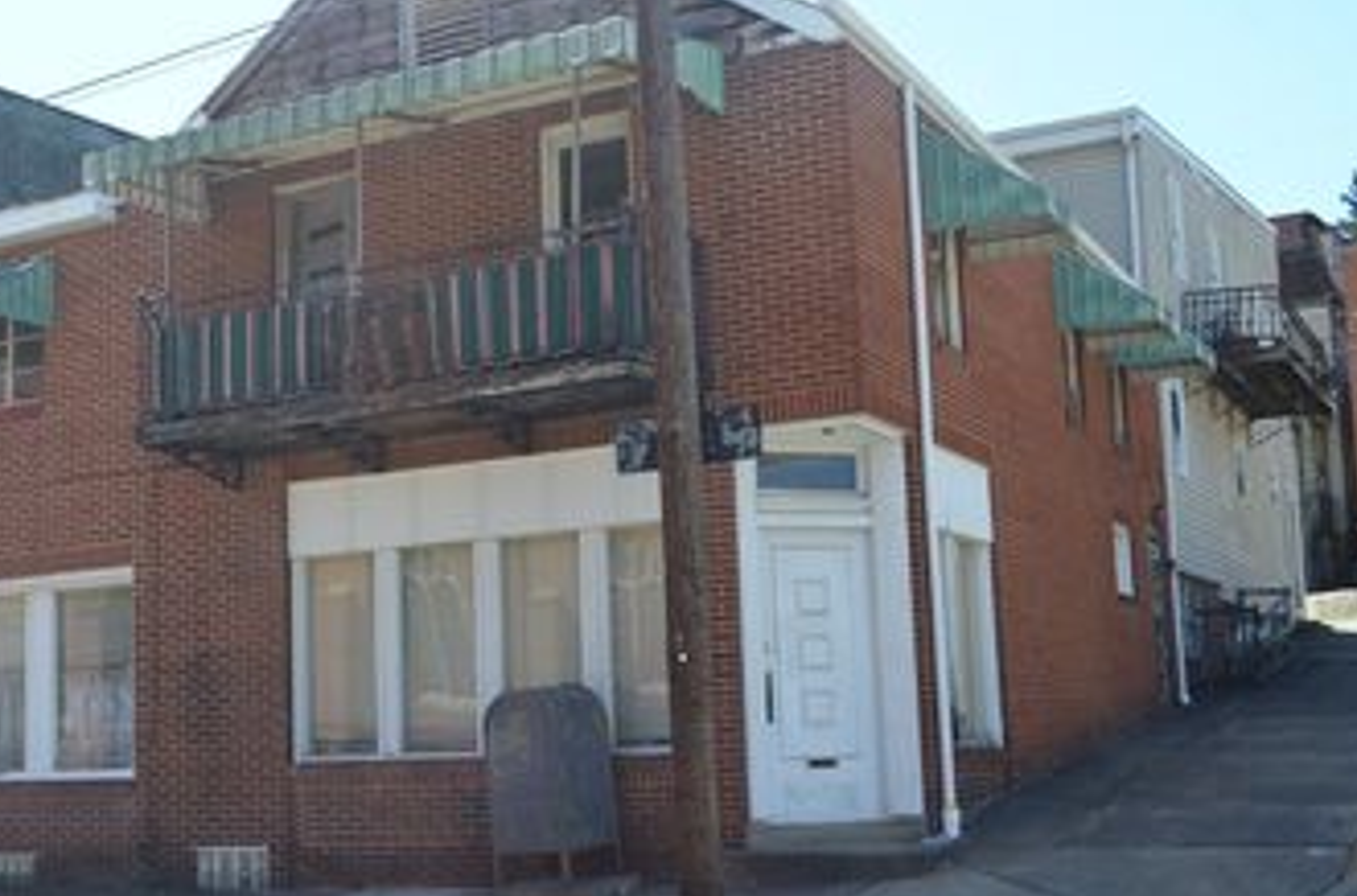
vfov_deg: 26.8
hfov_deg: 39.2
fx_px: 1879
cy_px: 466
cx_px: 436
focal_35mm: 50
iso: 200
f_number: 8
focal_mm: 22
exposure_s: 1/250
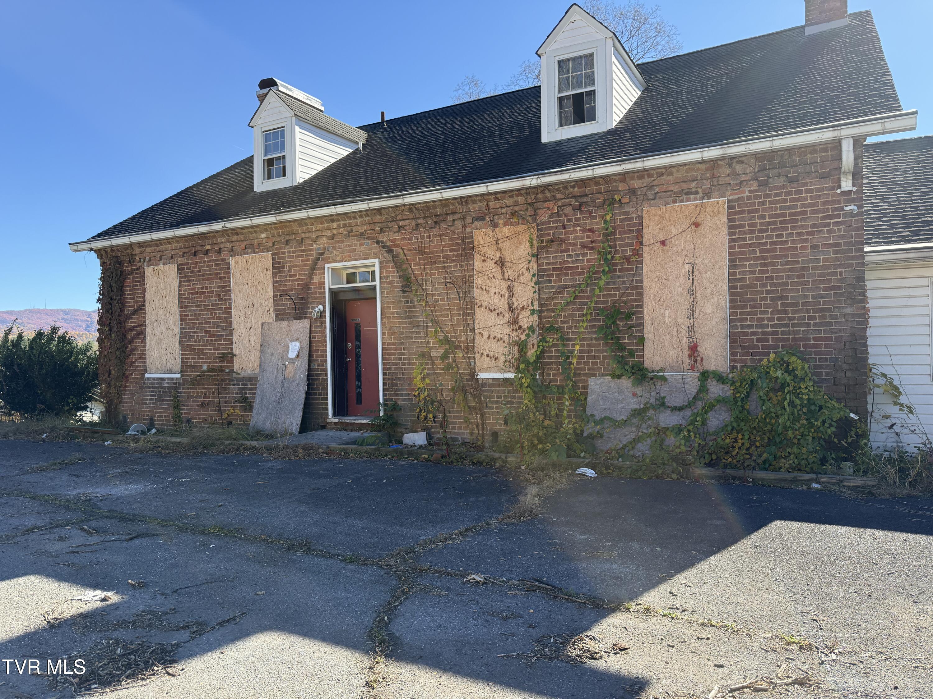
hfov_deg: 71.6
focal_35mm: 24
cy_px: 350
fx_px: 647
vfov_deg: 56.8
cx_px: 466
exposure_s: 1/1949
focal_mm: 6.76
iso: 100
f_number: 1.78
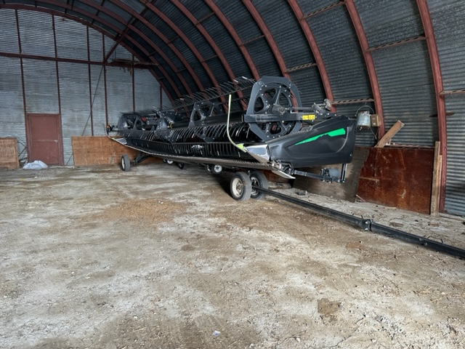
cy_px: 174
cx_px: 232
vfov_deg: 56.8
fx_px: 322
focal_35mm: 24
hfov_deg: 71.6
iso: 100
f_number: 1.78
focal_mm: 6.86
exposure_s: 1/121
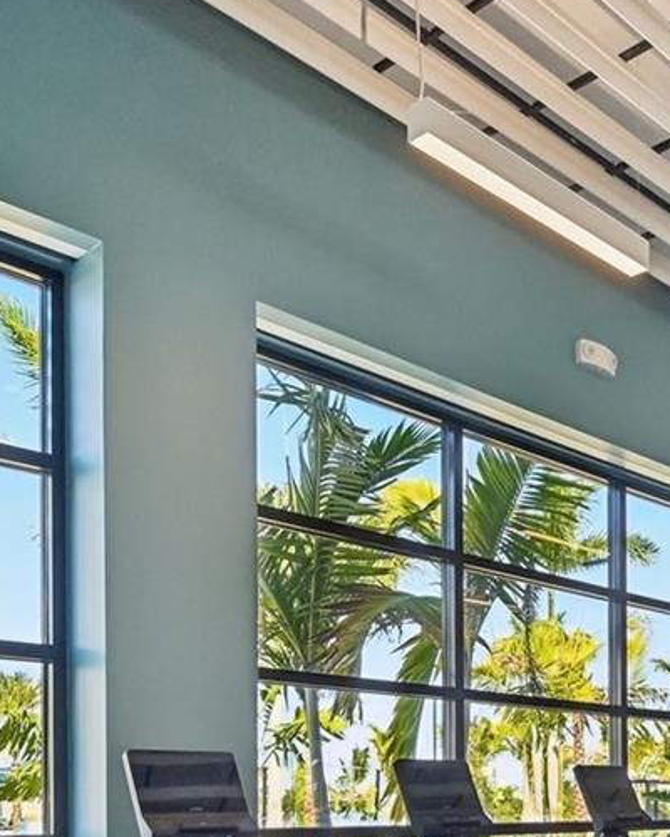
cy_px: 790
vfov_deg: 39.8
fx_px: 1041
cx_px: 667
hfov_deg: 32.8
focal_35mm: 42
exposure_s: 1/250
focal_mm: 14
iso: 400
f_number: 8
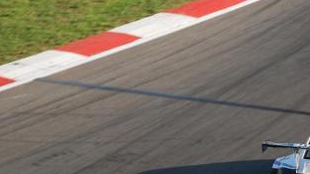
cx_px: 253
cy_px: 83
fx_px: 2785
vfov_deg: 3.6
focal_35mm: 339
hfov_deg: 6.4
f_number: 5.6
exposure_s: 1/320
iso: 200
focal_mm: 105
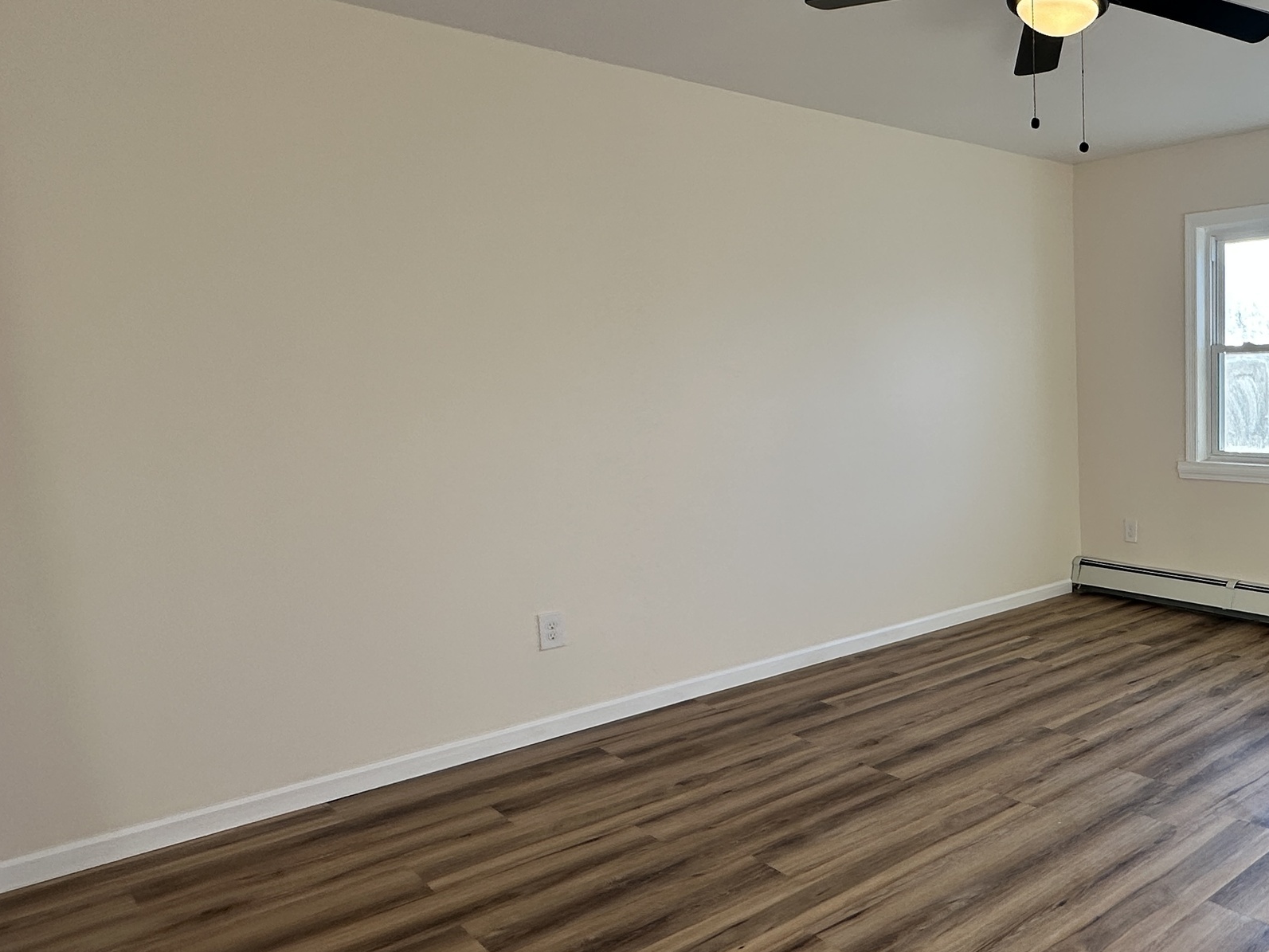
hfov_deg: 57.7
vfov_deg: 51.3
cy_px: 510
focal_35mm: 27
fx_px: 990
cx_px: 1101
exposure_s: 1/191
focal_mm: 2.22
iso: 40
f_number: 2.2
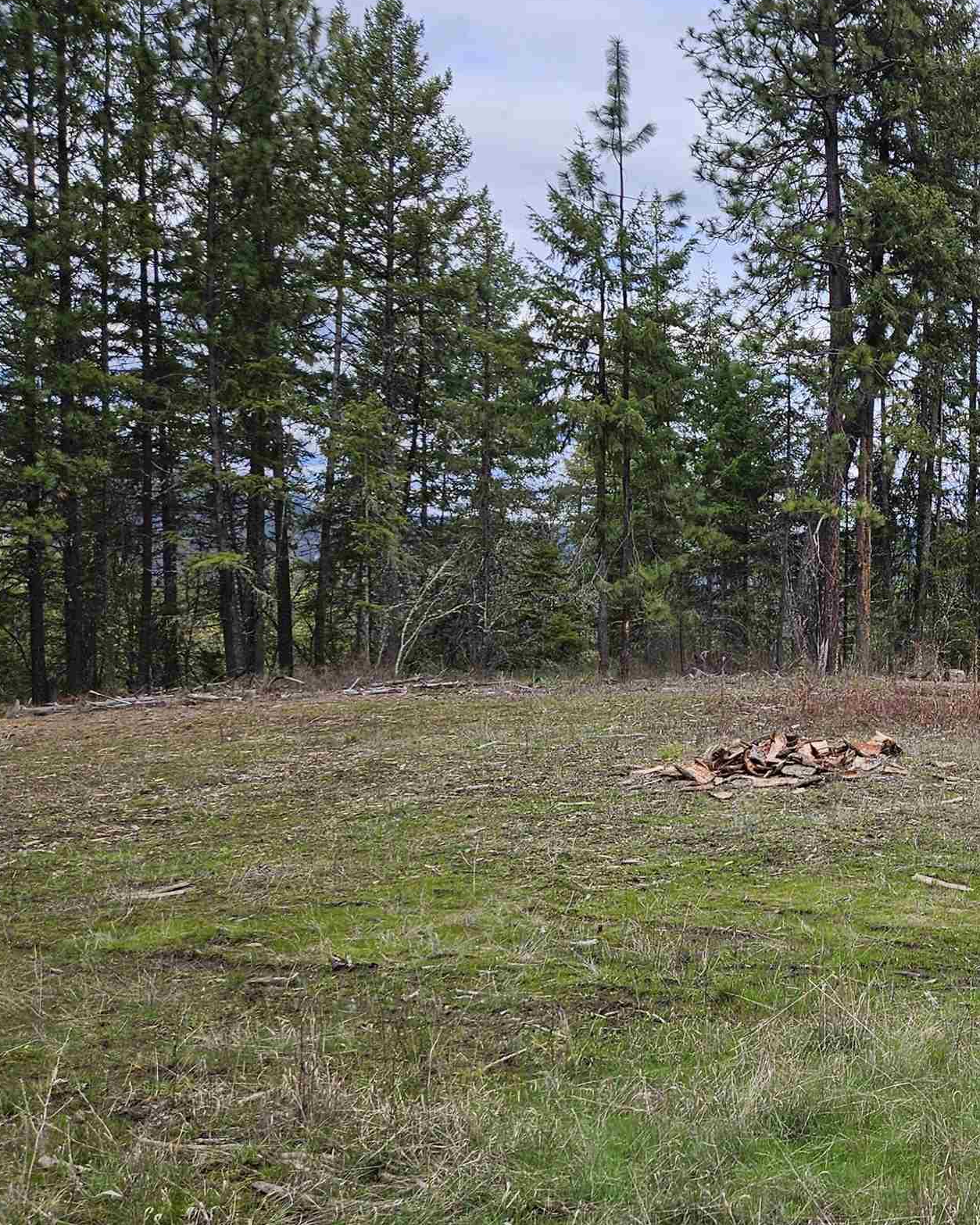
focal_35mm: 44
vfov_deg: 42.0
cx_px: 1120
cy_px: 601
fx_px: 1595
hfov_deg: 30.1
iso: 25
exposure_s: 1/1789
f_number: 1.8
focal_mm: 5.4
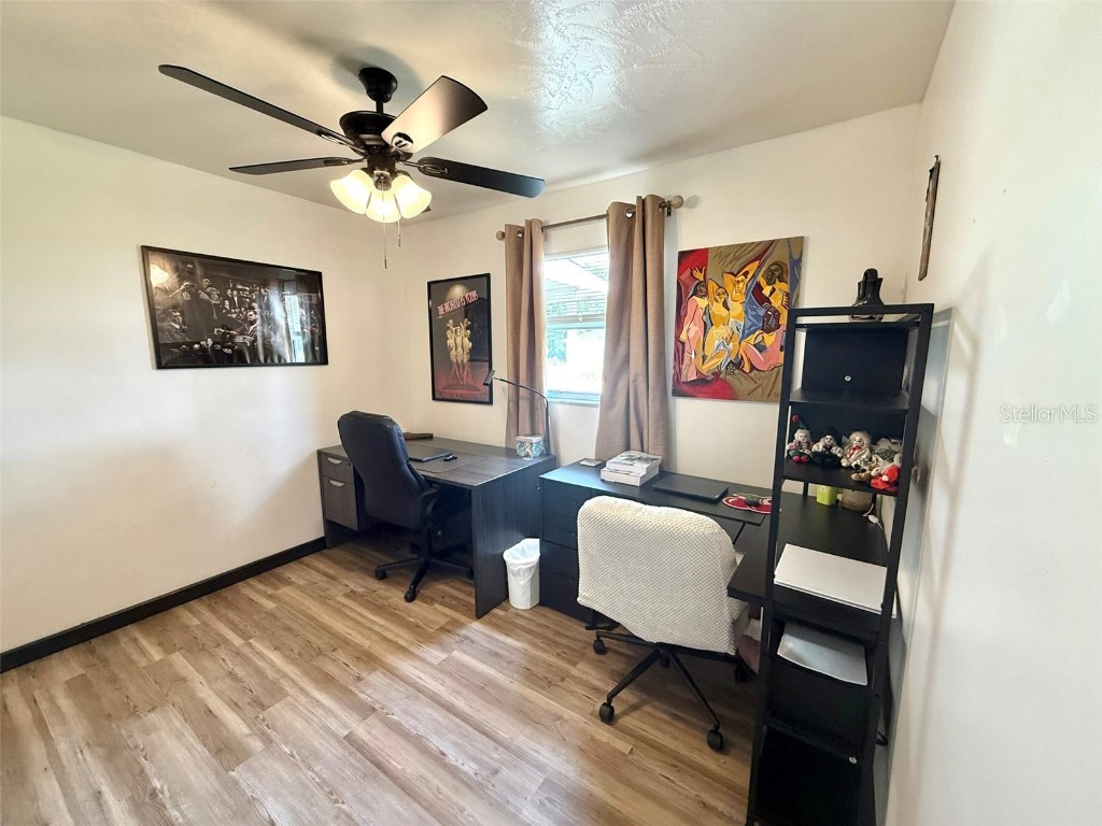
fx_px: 446
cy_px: 413
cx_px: 551
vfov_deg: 85.7
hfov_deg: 102.1
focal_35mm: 14
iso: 400
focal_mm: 2.22
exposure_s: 1/120
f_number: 2.2
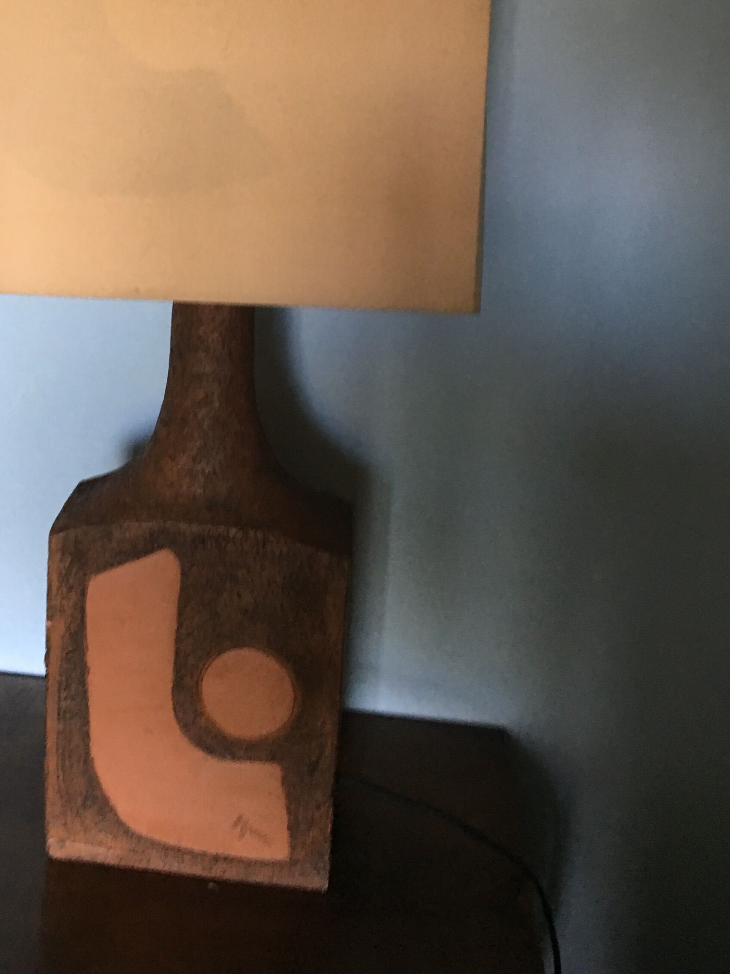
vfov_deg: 41.3
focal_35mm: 45
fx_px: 1265
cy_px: 297
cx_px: 221
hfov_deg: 31.8
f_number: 2.2
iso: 125
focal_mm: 4.15
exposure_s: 1/33
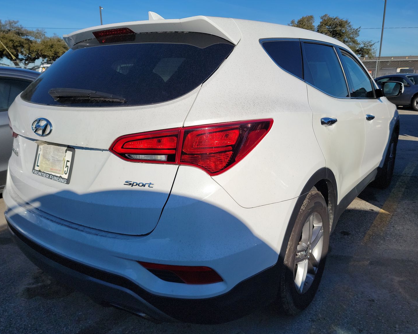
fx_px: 322
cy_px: 164
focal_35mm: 26
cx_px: 215
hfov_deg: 66.0
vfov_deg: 54.9
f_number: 1.8
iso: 50
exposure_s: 1/1605
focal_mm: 6.7
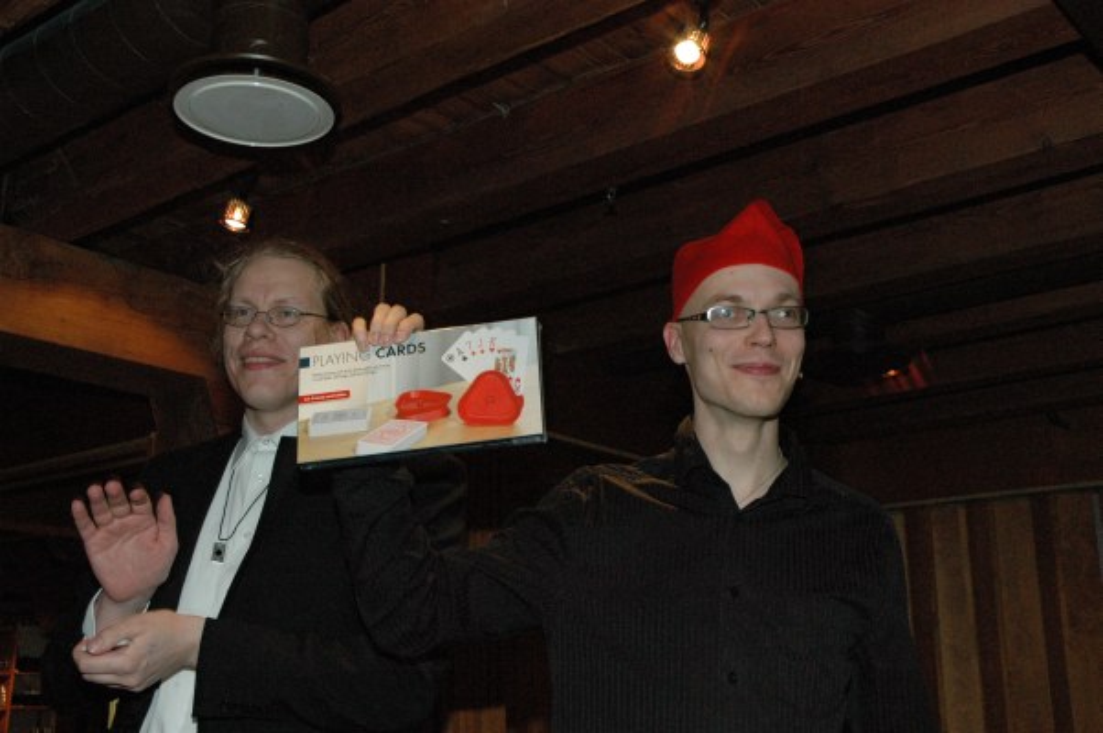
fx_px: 1331
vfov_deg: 30.8
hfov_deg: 45.0
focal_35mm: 44
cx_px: 552
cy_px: 366
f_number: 7.1
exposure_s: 1/60
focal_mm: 29
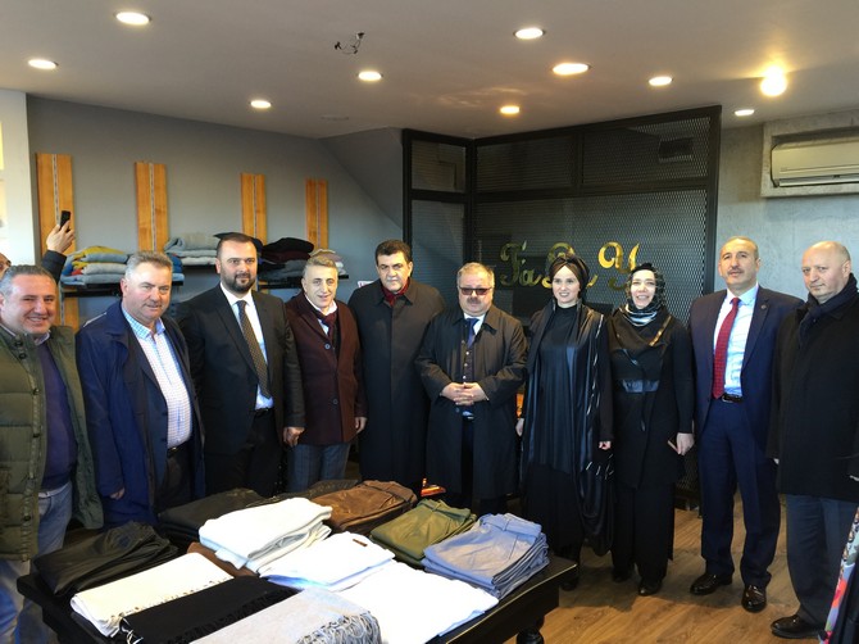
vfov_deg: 48.2
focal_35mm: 29
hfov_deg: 61.7
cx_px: 430
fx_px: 719
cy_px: 322
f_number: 2.2
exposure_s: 1/17
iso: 40
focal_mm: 4.15
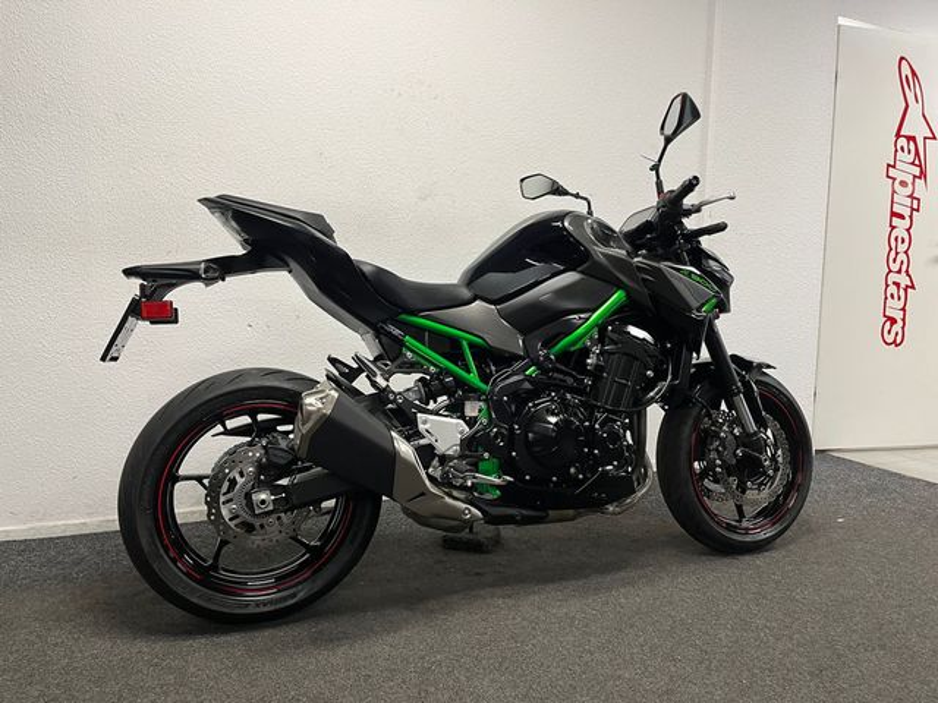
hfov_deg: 67.3
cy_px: 352
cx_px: 469
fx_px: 705
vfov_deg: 53.1
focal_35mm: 26
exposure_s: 1/50
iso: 80
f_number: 1.6
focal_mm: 5.1
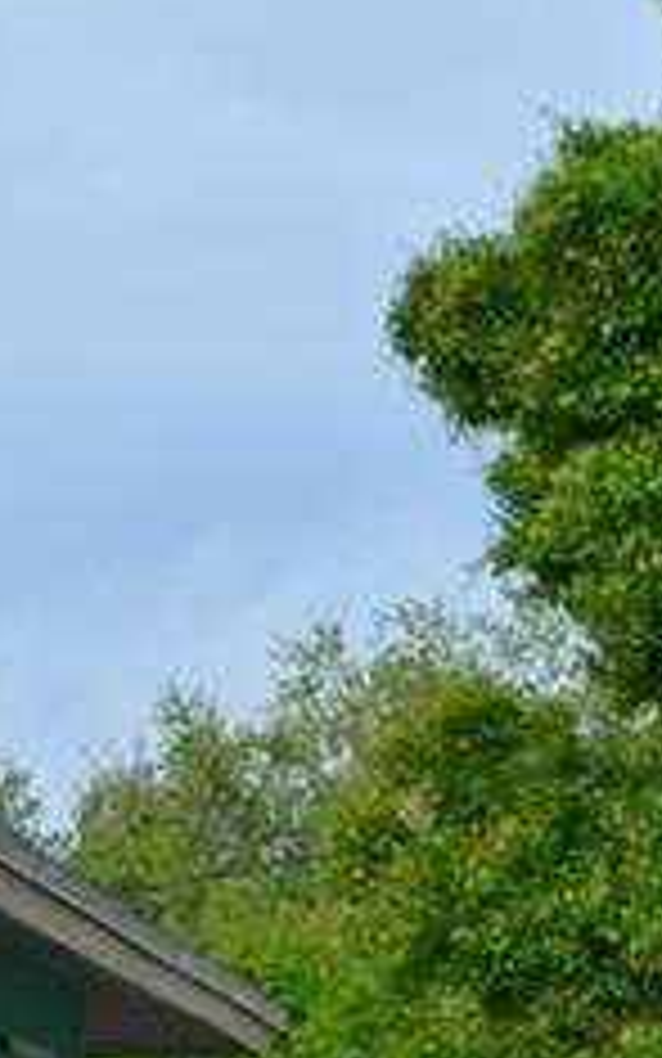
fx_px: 6145
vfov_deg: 9.7
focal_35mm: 213
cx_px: -1247
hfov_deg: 5.8
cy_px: 1326
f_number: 9.5
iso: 280
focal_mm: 32
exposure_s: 1/250
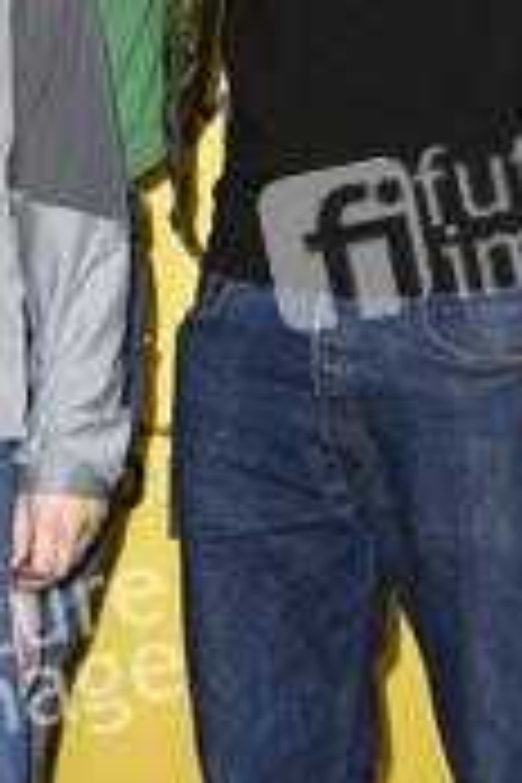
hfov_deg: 7.0
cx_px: 81
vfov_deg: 10.5
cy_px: 0
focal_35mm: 195
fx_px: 4241
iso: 800
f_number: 5.6
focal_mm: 85
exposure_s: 1/250
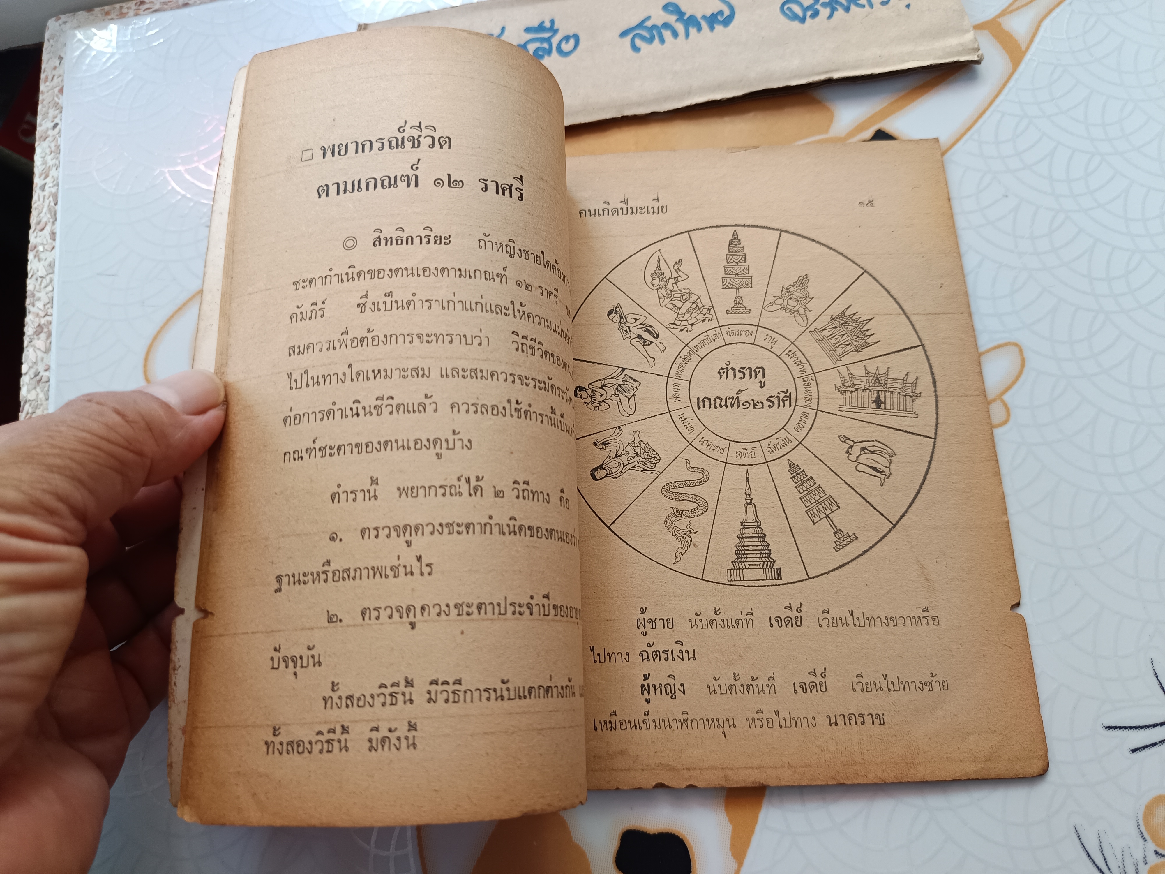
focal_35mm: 24
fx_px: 808
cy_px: 437
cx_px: 582
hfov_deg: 71.6
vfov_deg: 56.8
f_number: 1.7
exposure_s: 1/50
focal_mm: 5.31
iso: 256
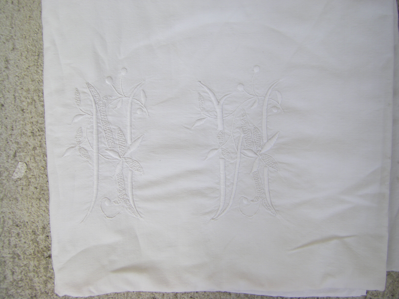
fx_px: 438
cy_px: 150
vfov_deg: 37.7
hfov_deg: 49.0
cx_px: 200
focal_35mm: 38
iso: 64
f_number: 7
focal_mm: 6.3
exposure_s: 1/160
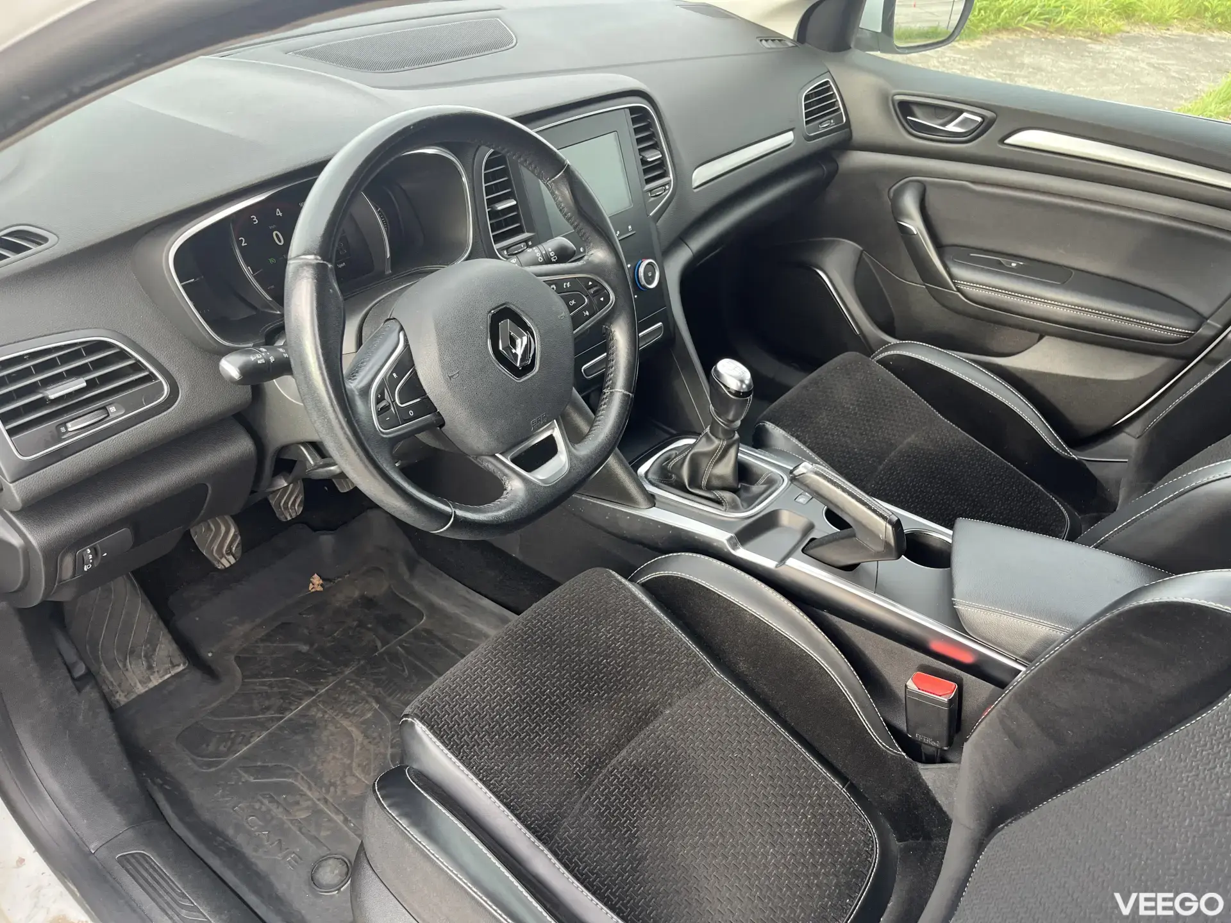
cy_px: 462
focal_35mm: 26
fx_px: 925
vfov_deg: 53.1
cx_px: 616
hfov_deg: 67.3
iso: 100
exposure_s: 1/121
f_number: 1.6
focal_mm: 5.1
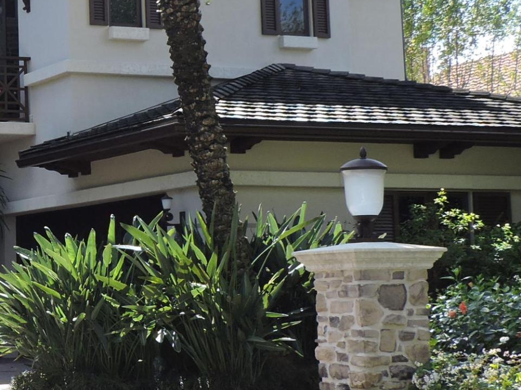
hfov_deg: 18.6
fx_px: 1490
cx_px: -130
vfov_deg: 14.9
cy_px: 136
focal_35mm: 99
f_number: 3.2
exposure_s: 1/320
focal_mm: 5.9
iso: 100
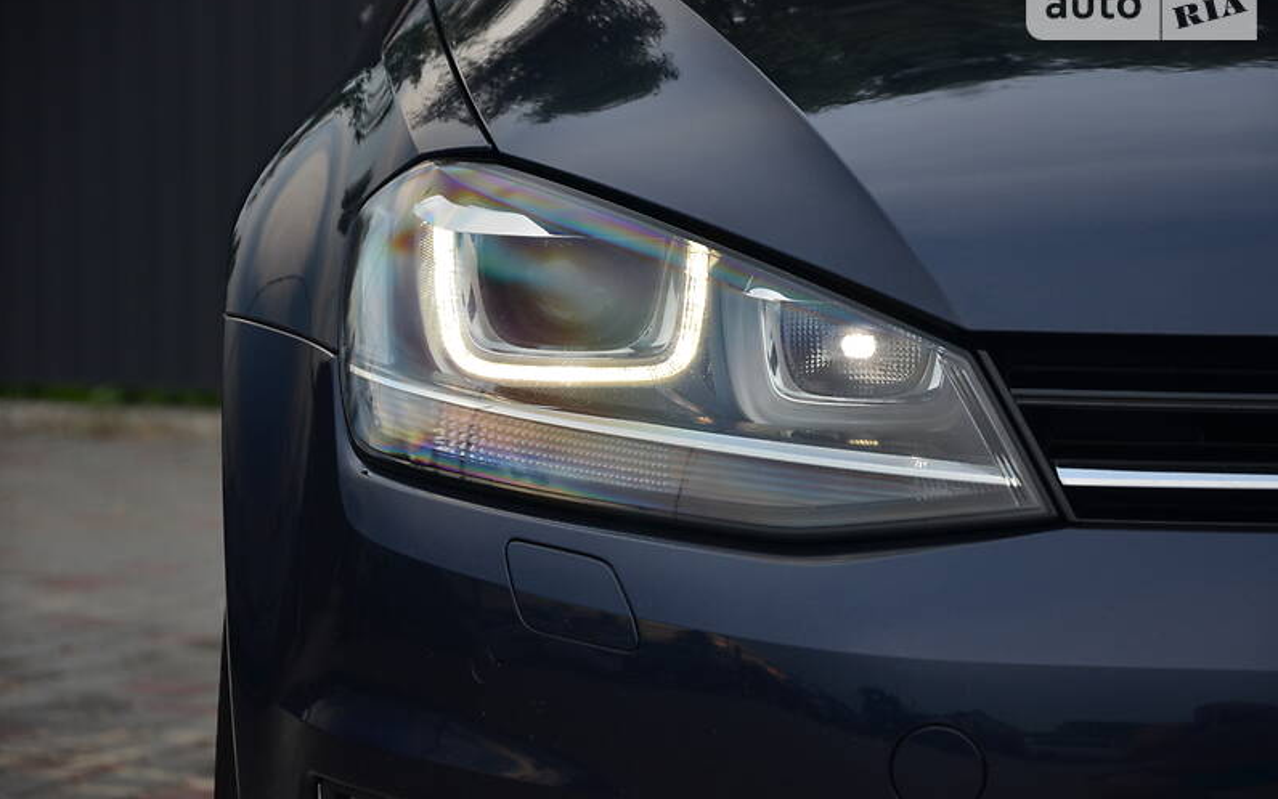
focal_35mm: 141
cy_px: 377
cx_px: 639
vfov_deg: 9.3
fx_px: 4912
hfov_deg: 14.8
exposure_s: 1/60
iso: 400
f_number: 5.6
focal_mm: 92
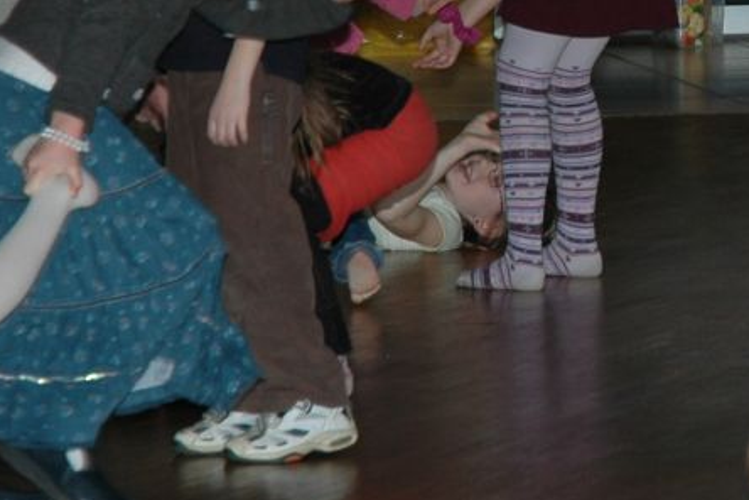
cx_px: 850
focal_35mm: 355
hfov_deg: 5.8
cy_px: 32
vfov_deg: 3.9
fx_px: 7385
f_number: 4.5
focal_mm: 70
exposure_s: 1/60
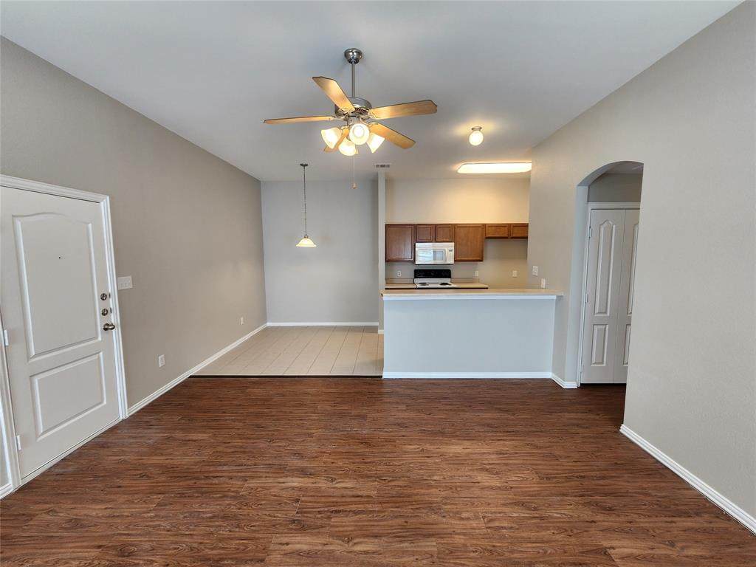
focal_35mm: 13
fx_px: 284
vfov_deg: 89.9
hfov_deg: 106.2
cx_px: 378
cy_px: 284
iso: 125
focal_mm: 2.2
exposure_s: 1/60
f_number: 2.2
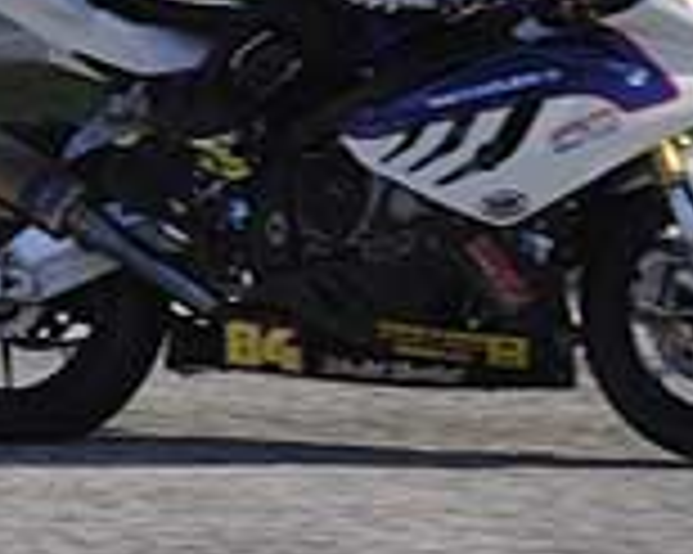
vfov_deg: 6.3
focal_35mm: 244
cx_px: 27
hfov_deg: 7.9
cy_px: -47
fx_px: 5011
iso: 200
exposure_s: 1/1000
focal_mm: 55
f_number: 5.6
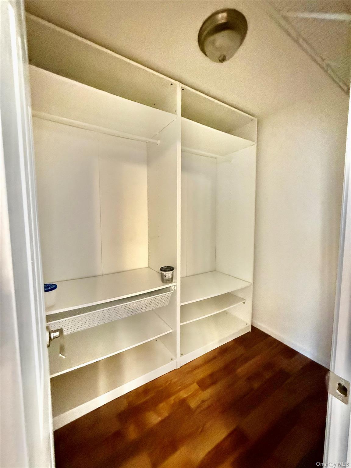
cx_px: 176
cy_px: 234
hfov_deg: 85.7
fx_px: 189
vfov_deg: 102.1
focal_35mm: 14
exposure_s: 1/60
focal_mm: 2.22
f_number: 2.2
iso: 1250
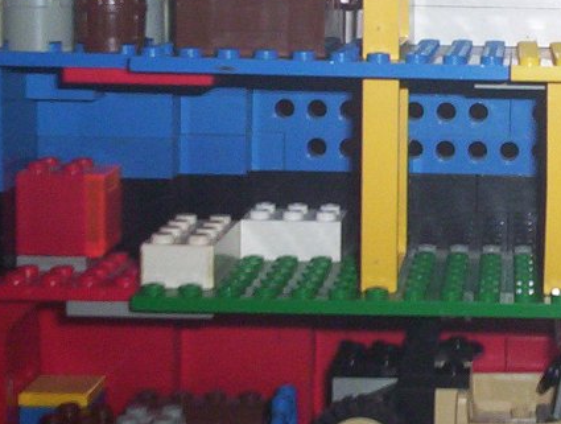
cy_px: 107
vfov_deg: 16.2
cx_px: 637
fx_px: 1479
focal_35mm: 91
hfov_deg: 20.4
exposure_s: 1/60
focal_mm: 4.99
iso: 140
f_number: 4.5
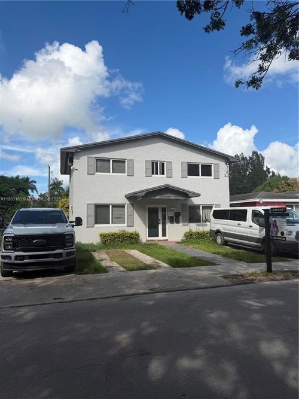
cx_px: 150
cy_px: 200
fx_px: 276
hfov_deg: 56.8
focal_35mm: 24
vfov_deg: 71.6
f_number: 1.78
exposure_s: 1/4975
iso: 80
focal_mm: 6.76
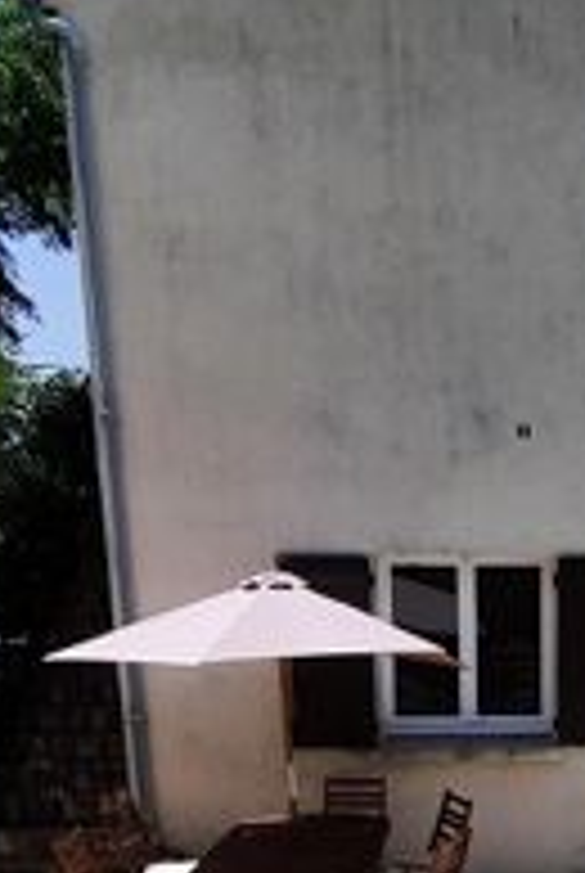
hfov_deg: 25.5
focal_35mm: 49
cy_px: 846
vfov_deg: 36.7
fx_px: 1190
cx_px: 655
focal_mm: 1.74
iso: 40
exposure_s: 1/2398
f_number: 2.2
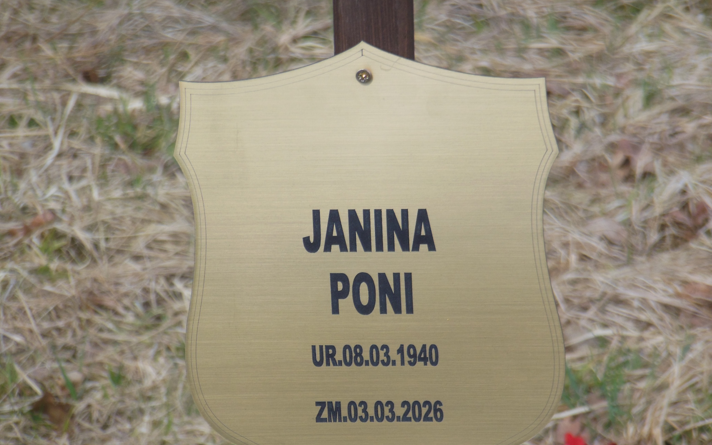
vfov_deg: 4.5
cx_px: 337
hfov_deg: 7.2
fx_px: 5628
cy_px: 248
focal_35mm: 290
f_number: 5.8
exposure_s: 1/400
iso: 125
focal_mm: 45
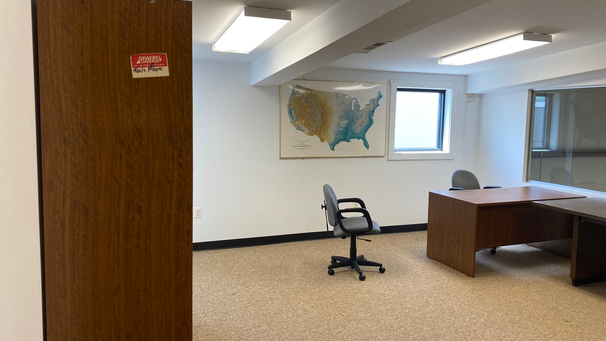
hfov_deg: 66.1
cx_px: 310
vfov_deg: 40.2
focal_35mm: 29
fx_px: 466
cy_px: 168
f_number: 1.8
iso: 80
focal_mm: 4.25
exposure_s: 1/120
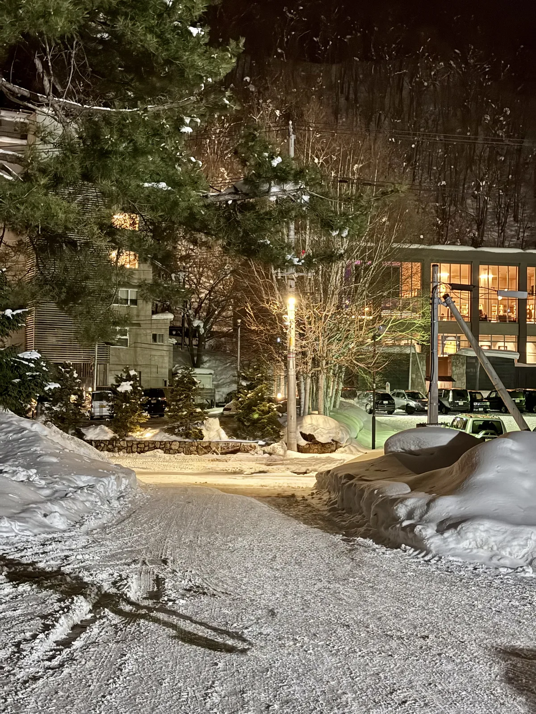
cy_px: 357
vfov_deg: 39.7
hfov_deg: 30.3
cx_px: 268
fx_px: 991
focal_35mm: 48
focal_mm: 6.76
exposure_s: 1/14
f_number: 1.78
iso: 1250
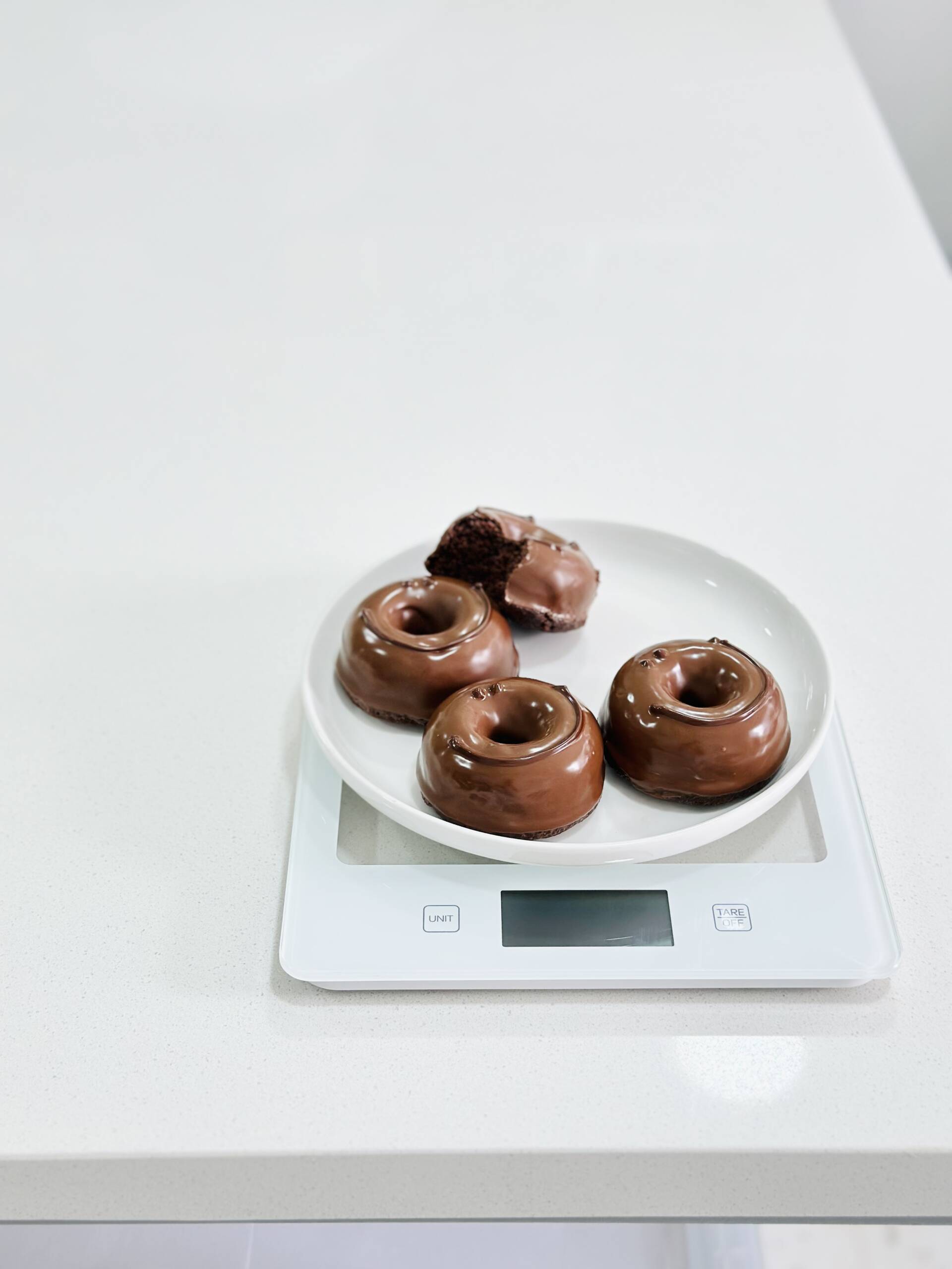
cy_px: 634
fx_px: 1760
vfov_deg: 39.7
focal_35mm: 48
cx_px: 476
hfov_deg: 30.3
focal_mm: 6.86
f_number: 1.78
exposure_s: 1/60
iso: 125
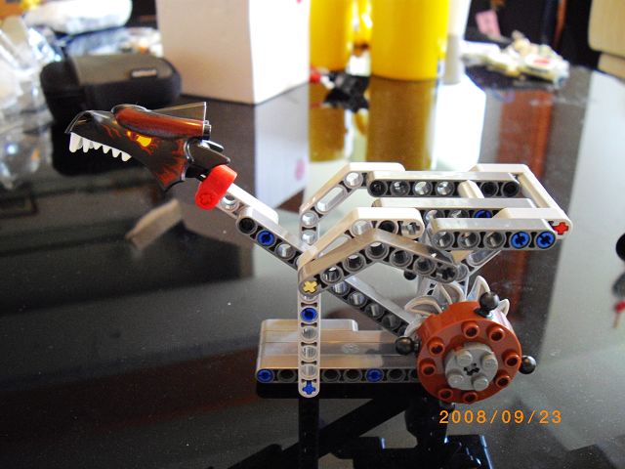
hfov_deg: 49.0
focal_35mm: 38
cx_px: 312
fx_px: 686
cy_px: 234
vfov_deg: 37.7
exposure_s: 1/30
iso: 400
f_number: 2.8
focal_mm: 7.9
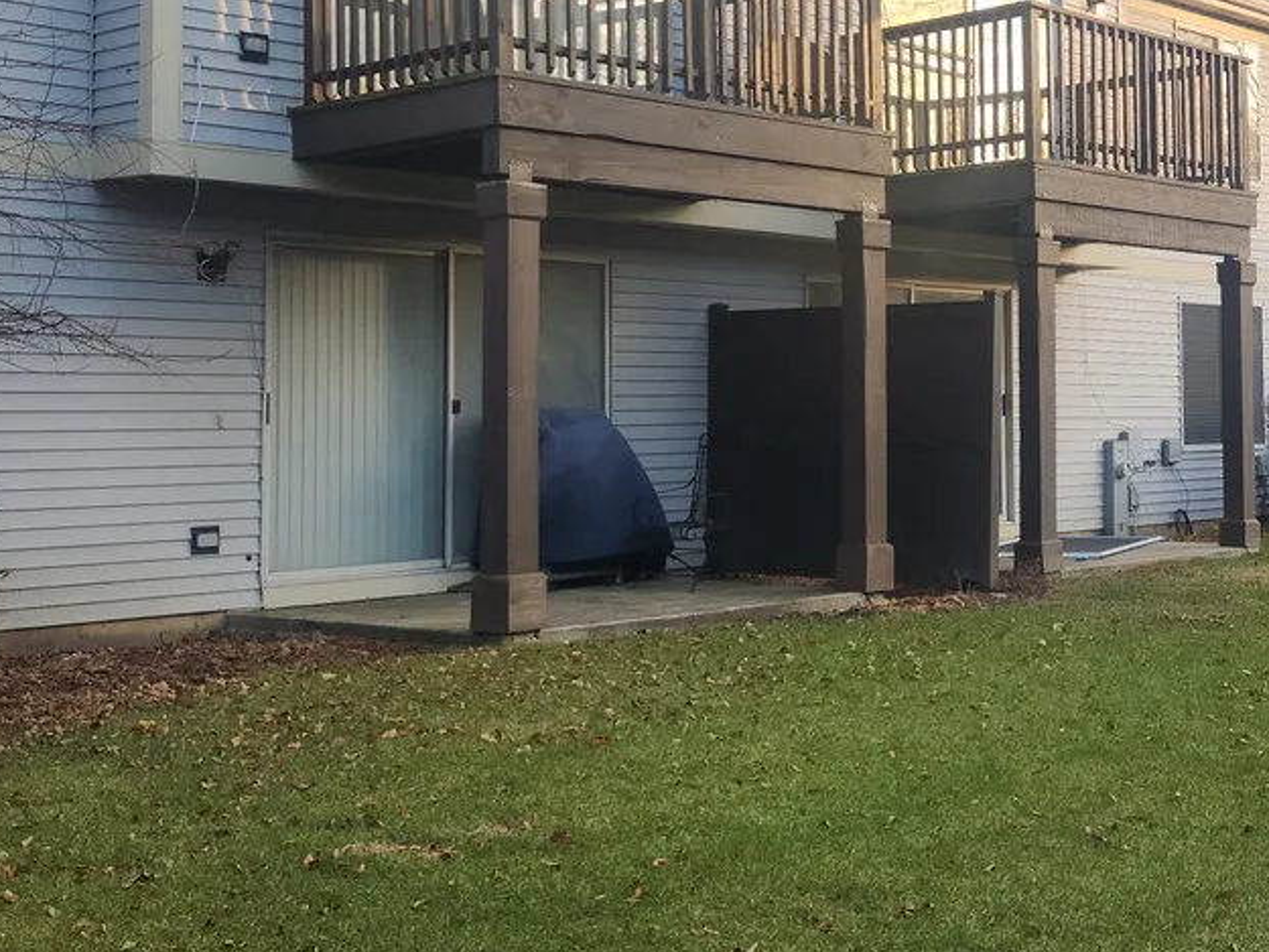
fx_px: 1943
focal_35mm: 53
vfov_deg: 27.4
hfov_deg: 33.8
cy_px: 313
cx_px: 1188
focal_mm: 5.4
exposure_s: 1/245
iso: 20
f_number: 1.8
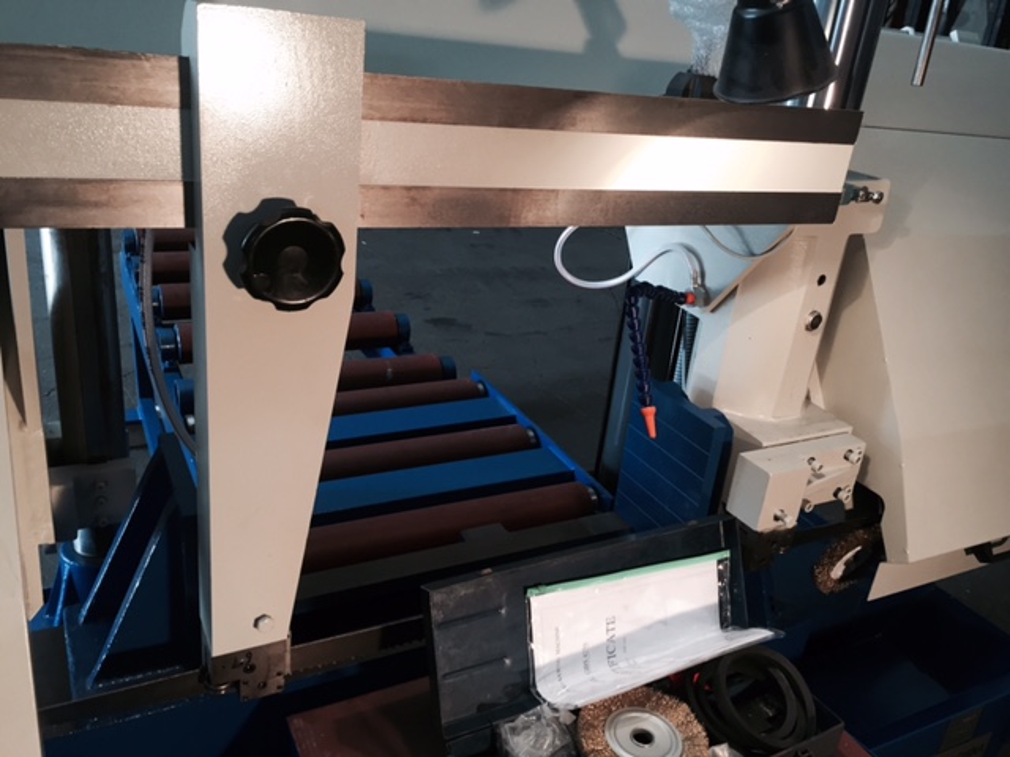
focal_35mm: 29
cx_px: 505
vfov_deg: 48.2
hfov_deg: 61.7
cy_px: 378
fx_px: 846
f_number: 2.2
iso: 80
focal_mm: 4.15
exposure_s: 1/30
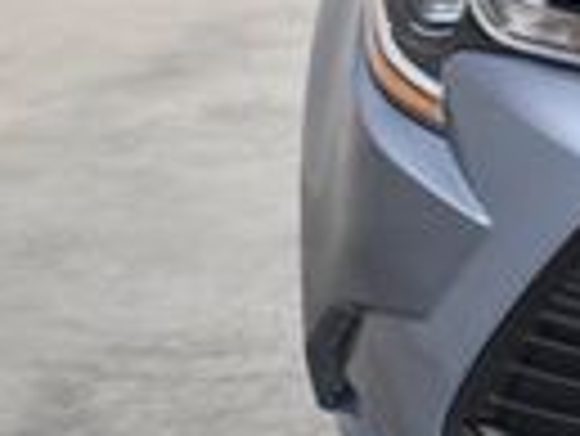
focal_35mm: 162
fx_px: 2717
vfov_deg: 9.1
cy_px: -65
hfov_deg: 11.3
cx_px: 1034
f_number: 3.8
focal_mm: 23
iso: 2500
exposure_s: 1/1000
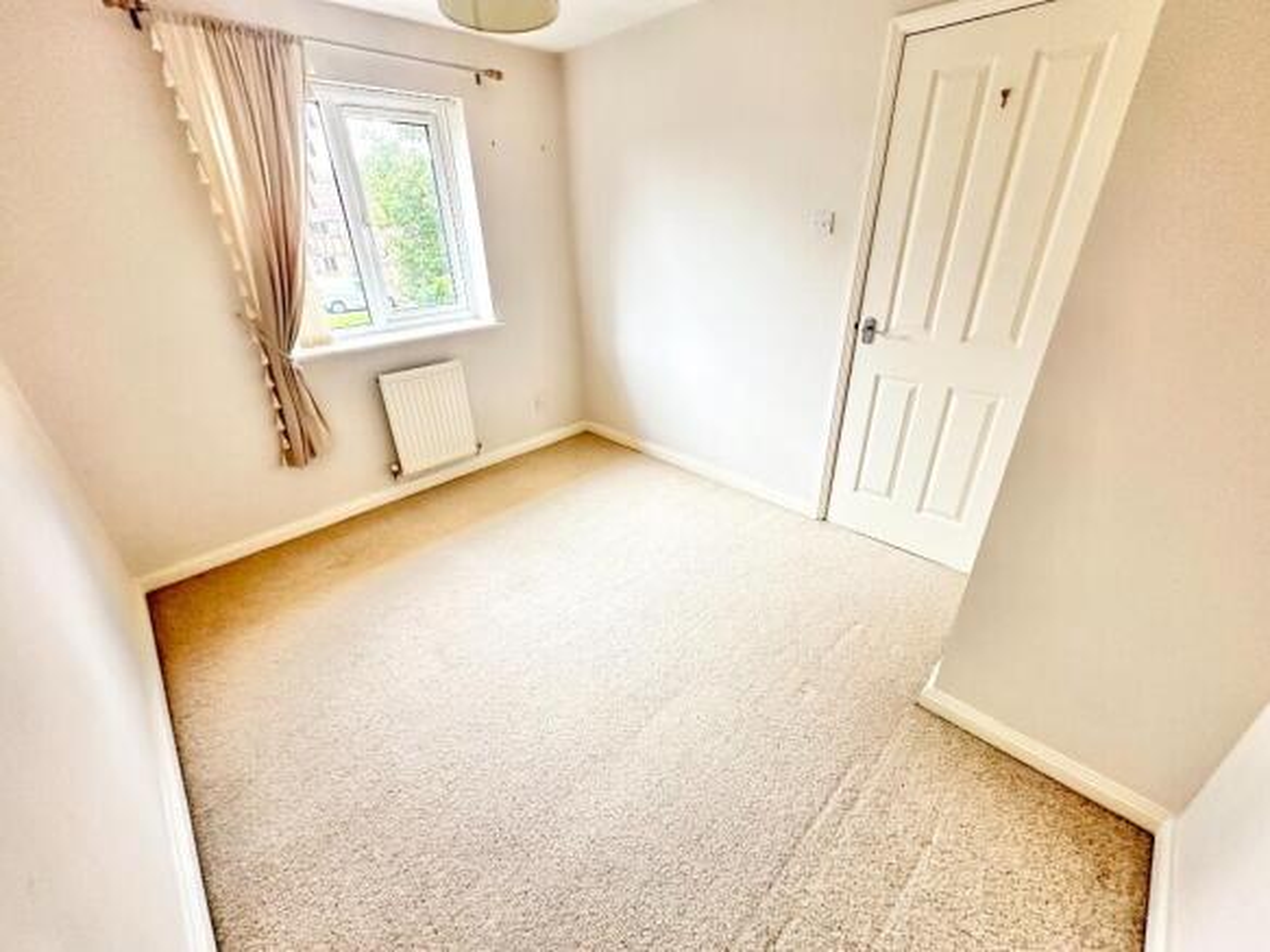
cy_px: 476
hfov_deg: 102.1
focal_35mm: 14
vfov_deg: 85.7
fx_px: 514
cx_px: 635
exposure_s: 1/60
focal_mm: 2.22
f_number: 2.2
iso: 400
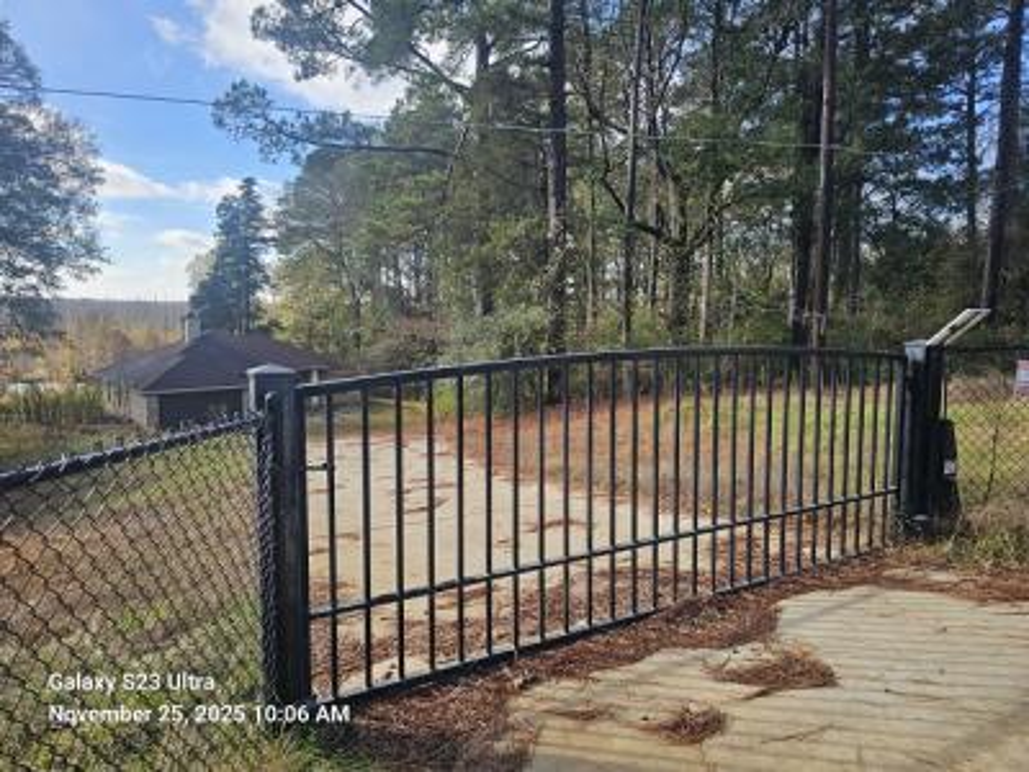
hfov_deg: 73.9
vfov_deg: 58.9
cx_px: 514
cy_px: 386
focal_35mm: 23
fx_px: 684
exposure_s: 1/285
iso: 10
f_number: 1.7
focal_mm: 6.3
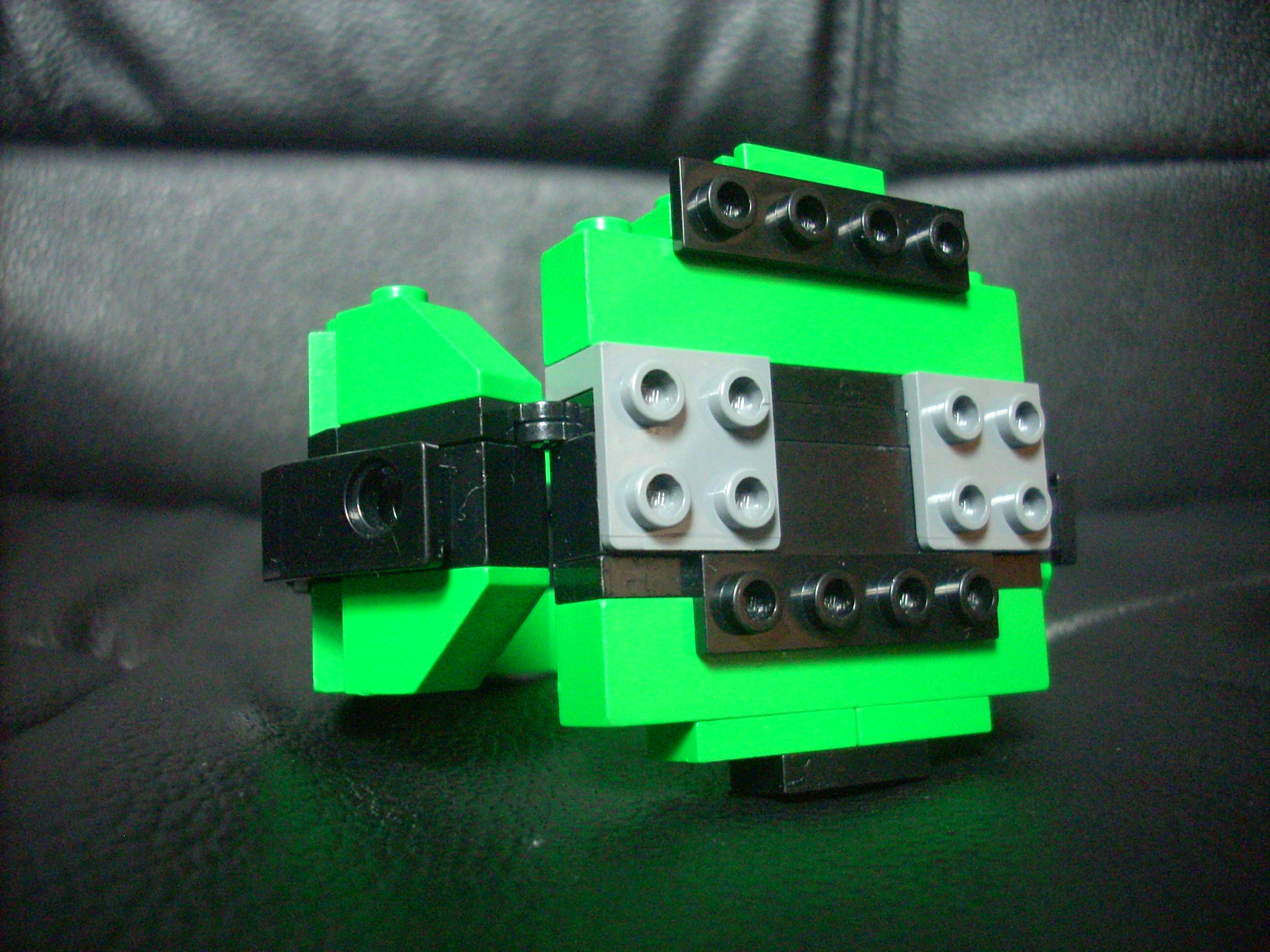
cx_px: 635
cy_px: 476
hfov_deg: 50.1
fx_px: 1357
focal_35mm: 37
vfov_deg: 38.7
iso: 455
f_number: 2.8
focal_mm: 6.2
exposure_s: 1/4
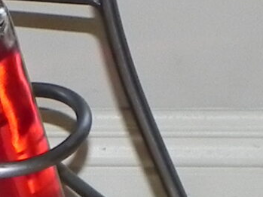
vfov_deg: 3.9
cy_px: 50
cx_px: -206
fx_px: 2896
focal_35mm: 381
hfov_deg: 5.1
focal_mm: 9.2
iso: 200
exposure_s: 1/30
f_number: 3.5
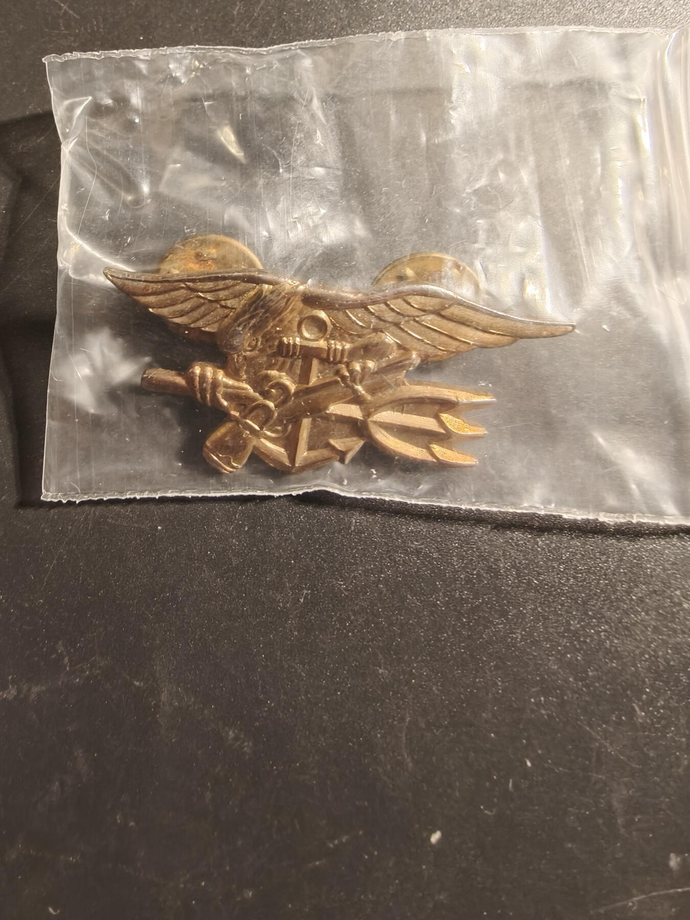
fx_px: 611
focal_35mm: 23
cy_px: 460
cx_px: 345
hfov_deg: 58.9
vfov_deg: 73.9
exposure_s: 1/50
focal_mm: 2.32
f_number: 2
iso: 200
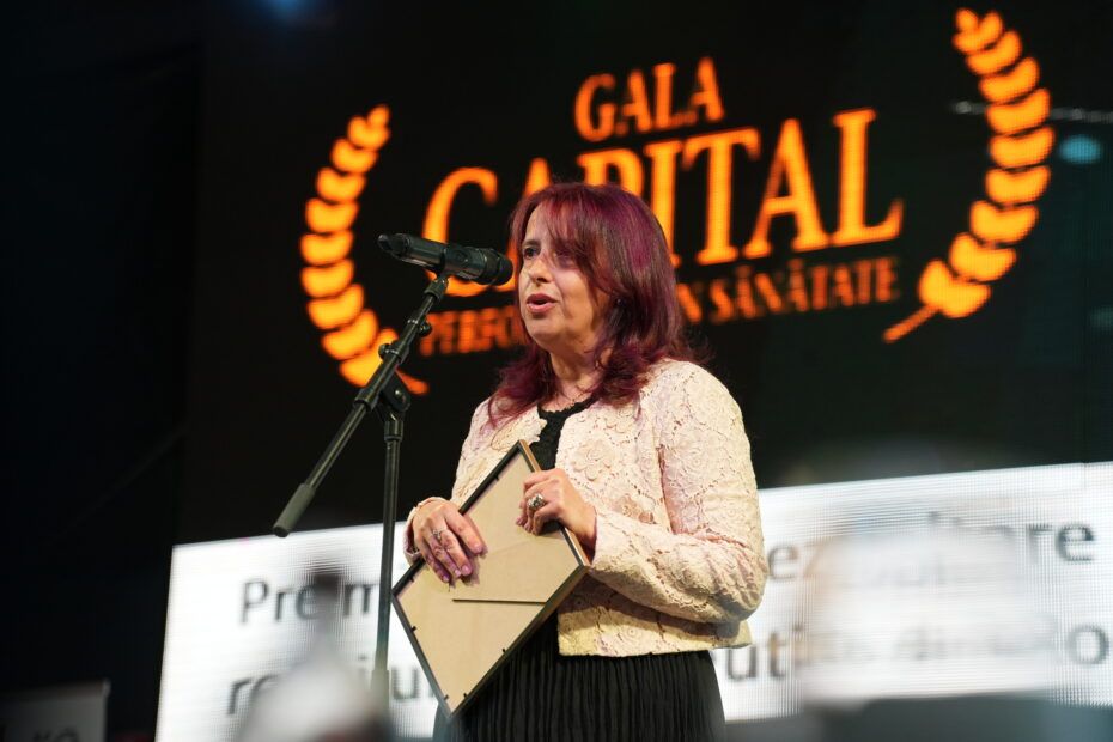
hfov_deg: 15.5
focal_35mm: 132
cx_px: 556
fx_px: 4081
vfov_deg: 10.4
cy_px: 371
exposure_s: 1/125
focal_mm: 132
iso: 2500
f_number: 4
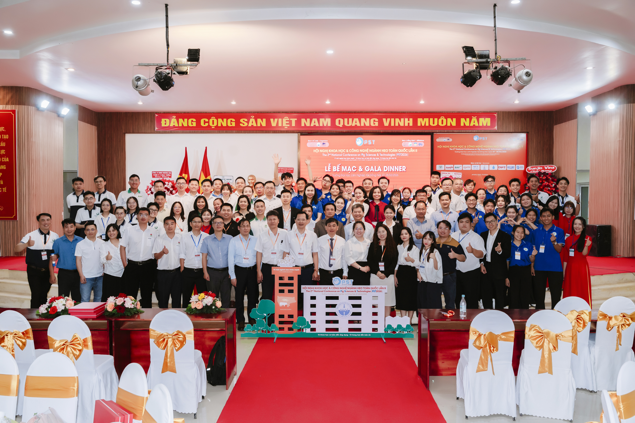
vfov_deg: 42.7
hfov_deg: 60.8
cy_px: 212
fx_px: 541
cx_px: 318
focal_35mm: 31
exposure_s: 1/125
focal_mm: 30.7
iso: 1600
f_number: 5
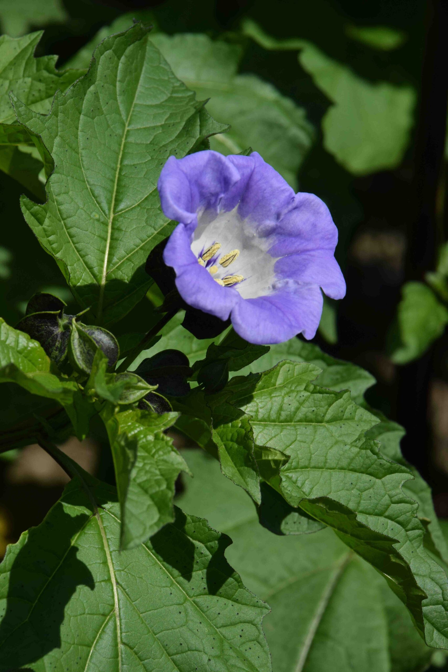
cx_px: 224
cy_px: 336
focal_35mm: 202
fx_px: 3779
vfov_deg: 10.2
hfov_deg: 6.8
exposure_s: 1/500
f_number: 16
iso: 500
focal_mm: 135
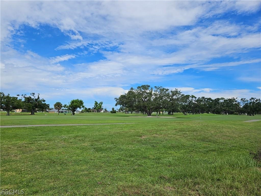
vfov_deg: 58.9
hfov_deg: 73.9
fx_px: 173
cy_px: 98
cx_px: 130
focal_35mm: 23
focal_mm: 5.4
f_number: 1.8
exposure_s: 1/3667
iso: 25
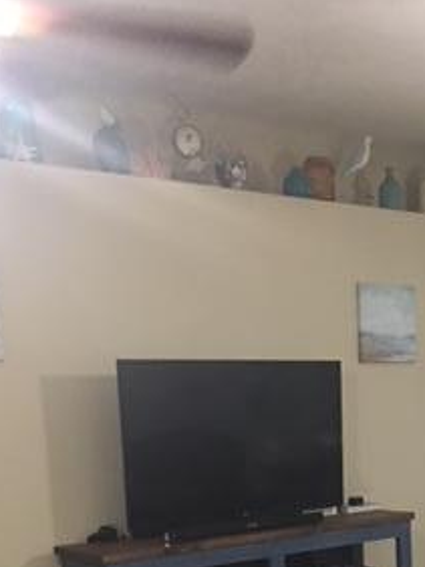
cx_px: 407
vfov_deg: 27.3
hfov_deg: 21.6
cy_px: 597
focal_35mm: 66
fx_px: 1080
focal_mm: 4.15
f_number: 2.2
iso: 64
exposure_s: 1/4
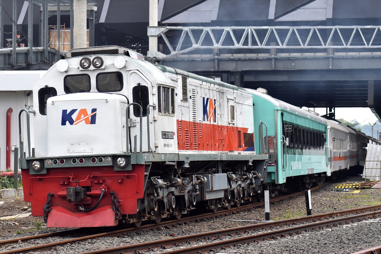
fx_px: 1111
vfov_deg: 13.0
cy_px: 127
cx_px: 190
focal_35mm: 105
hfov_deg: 19.5
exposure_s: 1/320
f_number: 5.6
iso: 400
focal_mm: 70
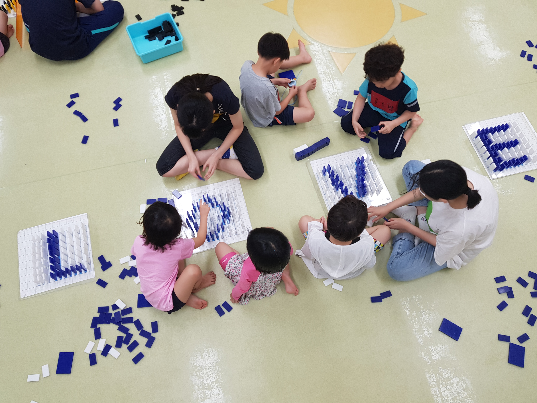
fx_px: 403
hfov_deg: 67.3
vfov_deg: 53.1
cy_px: 202
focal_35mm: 26
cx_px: 268
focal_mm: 4.2
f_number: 1.7
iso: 50
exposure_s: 1/60
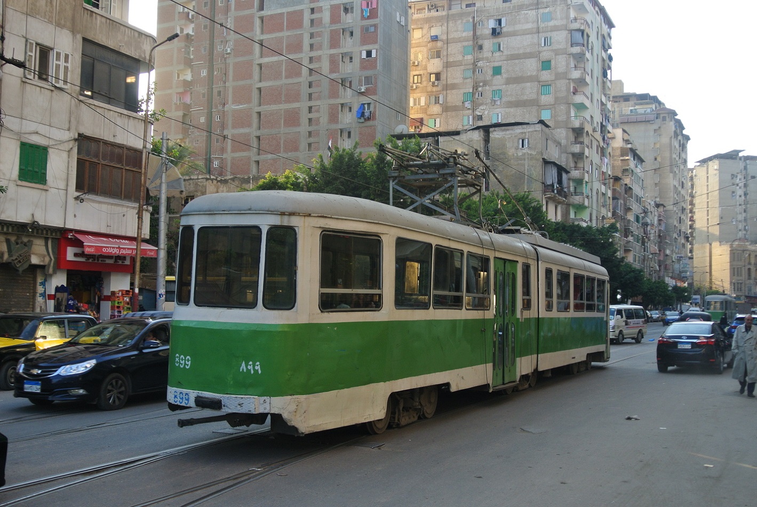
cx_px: 378
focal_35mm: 40
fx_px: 842
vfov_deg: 33.5
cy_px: 254
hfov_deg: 48.4
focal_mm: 15.1
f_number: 4.2
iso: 100
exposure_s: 1/200
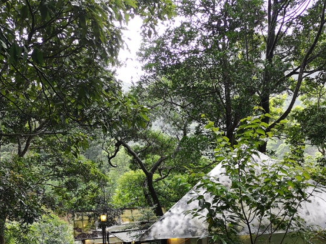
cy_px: 159
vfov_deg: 36.5
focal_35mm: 39
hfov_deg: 47.9
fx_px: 367
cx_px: 173
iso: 100
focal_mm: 3.95
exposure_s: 1/60
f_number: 1.8
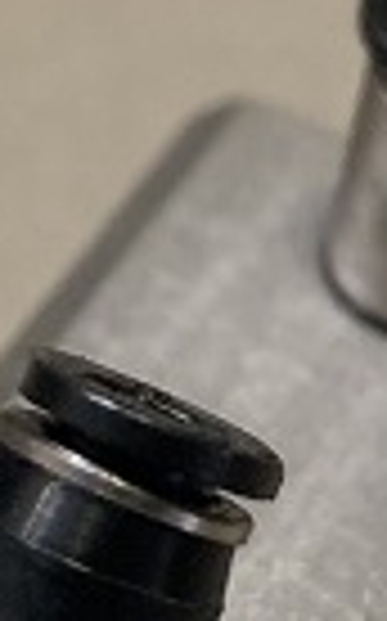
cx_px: 178
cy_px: 547
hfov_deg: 8.1
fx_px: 2723
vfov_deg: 12.9
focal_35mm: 161
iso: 400
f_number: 1.8
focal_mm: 4.25
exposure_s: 1/39
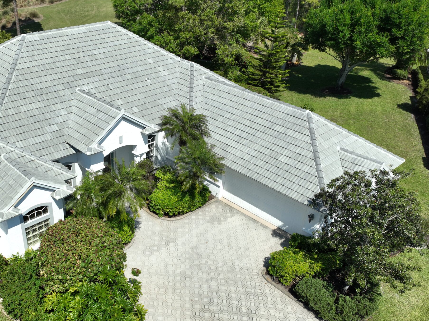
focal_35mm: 34
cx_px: 133
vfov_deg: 41.7
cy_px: 183
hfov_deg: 52.6
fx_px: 421
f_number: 2.8
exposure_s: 1/320
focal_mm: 12.29
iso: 100
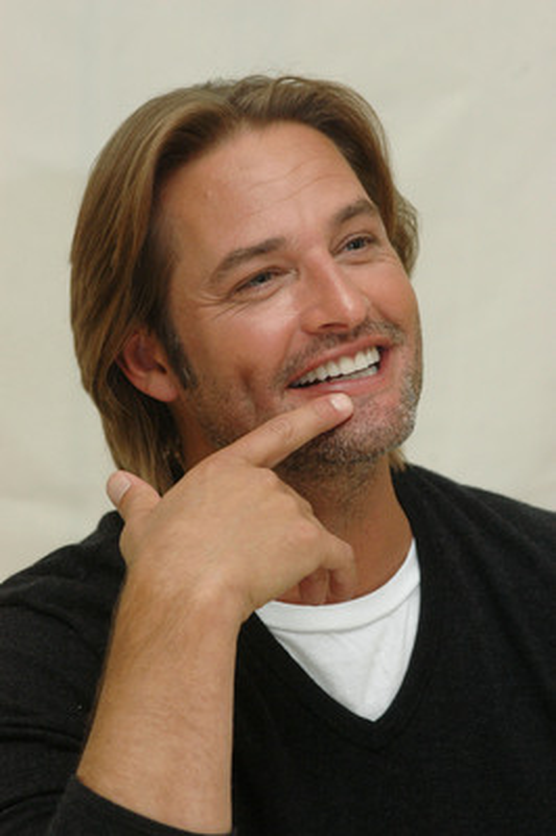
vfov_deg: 11.0
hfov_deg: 7.3
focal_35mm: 188
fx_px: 4351
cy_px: 418
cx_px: 278
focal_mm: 125
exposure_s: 1/400
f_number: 7.1
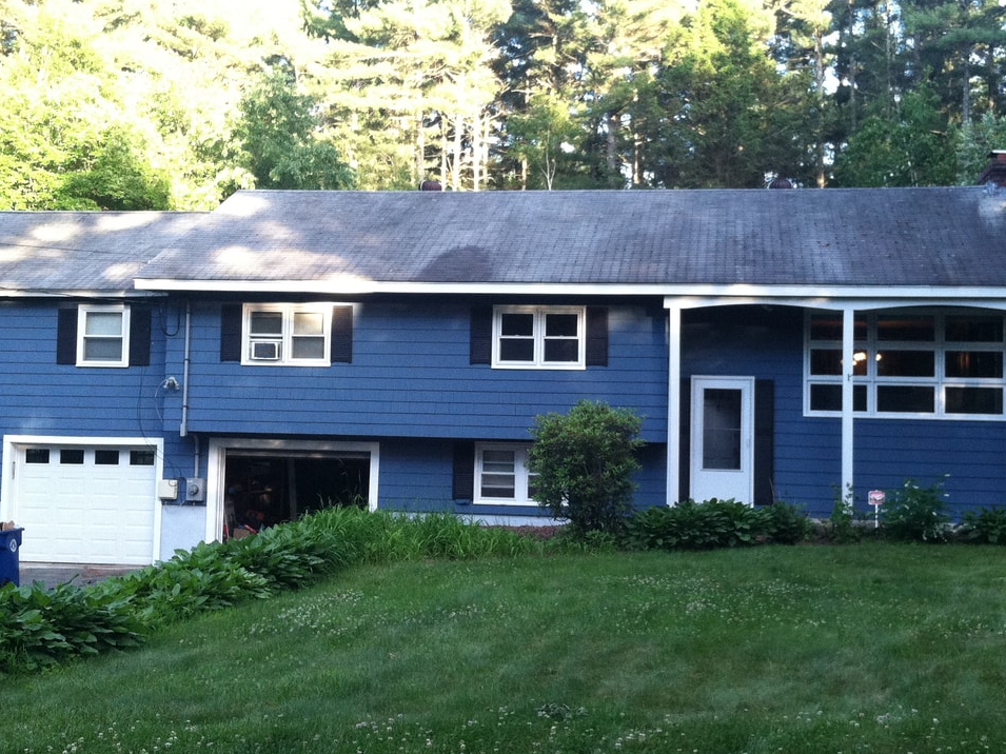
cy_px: 345
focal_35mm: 49
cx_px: 522
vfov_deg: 29.7
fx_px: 1424
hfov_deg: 38.9
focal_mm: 3.85
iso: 125
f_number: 2.8
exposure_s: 1/120
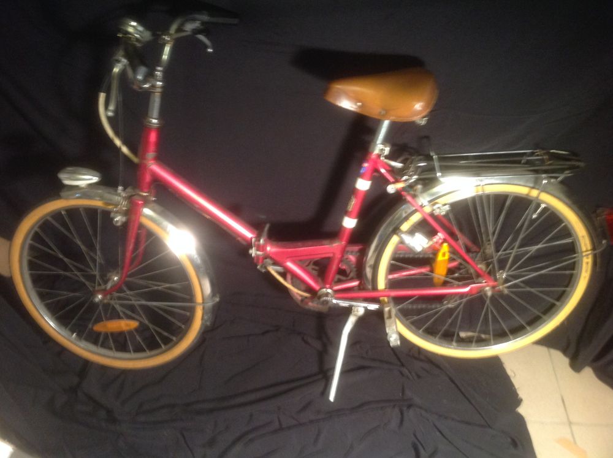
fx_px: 619
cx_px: 306
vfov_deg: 40.6
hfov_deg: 52.7
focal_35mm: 35
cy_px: 229
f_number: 2.4
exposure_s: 1/15
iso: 200
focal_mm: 4.28
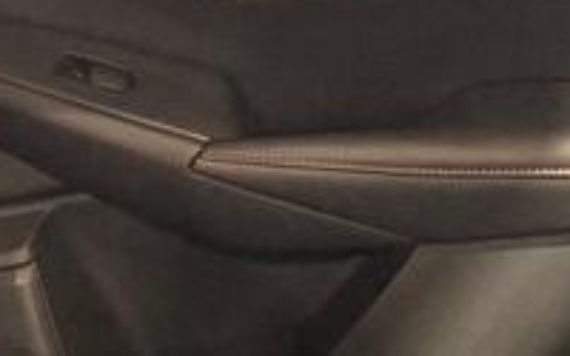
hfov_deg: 12.8
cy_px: 1102
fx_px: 2532
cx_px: 100
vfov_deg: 7.1
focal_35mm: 163
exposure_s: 1/60
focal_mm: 6.76
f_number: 1.78
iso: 640
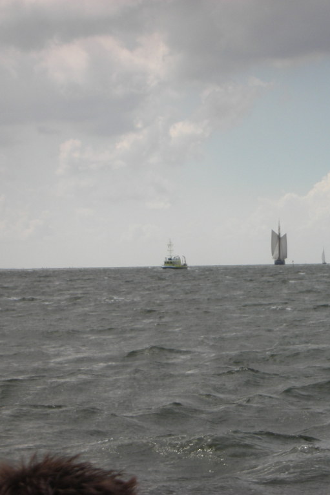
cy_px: 248
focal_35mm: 146
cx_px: 284
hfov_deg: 9.4
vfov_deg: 14.1
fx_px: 2006
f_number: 5.4
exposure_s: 1/346
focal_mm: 17.4
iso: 50
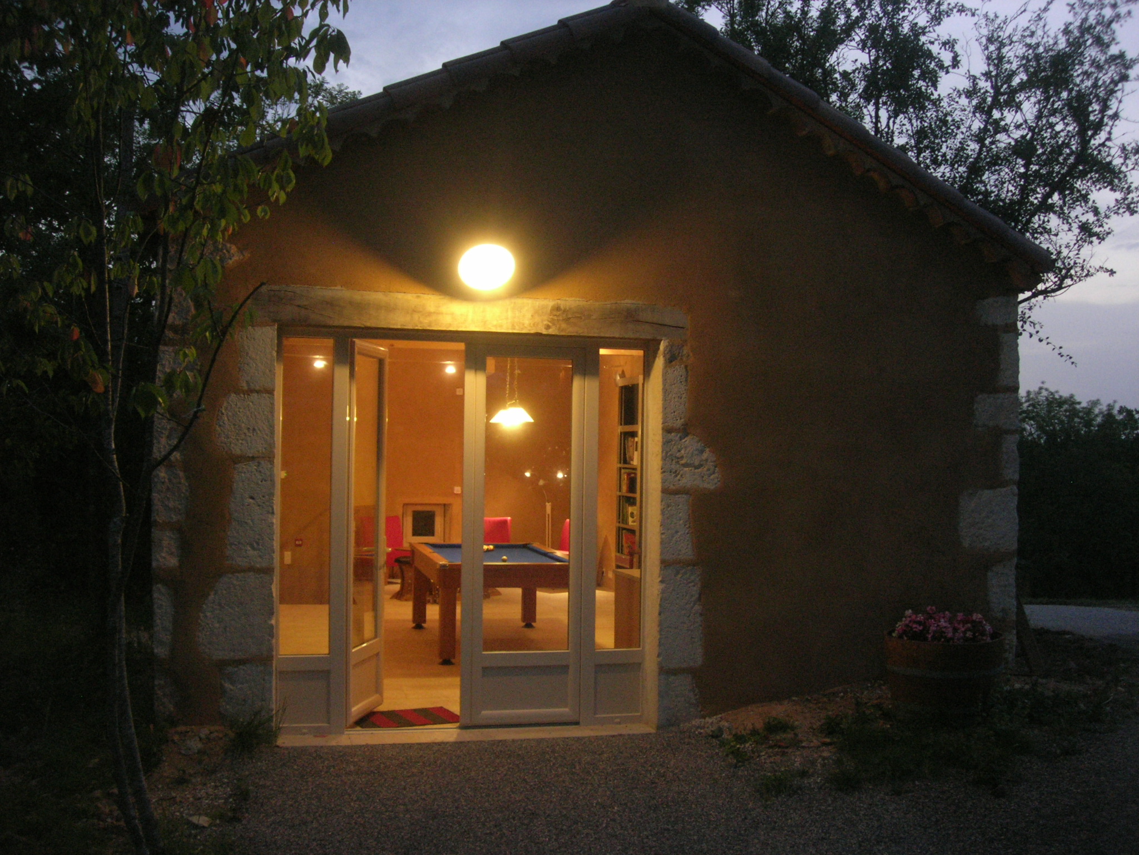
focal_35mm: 38
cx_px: 570
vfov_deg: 37.7
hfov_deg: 49.0
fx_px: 1250
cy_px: 428
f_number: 2.8
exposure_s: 1/17
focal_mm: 7.8
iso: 200
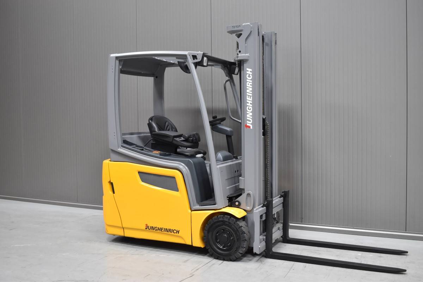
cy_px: 141
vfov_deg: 36.9
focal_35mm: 36
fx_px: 423
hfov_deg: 53.1
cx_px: 212
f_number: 5
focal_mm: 24
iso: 1250
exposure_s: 1/40
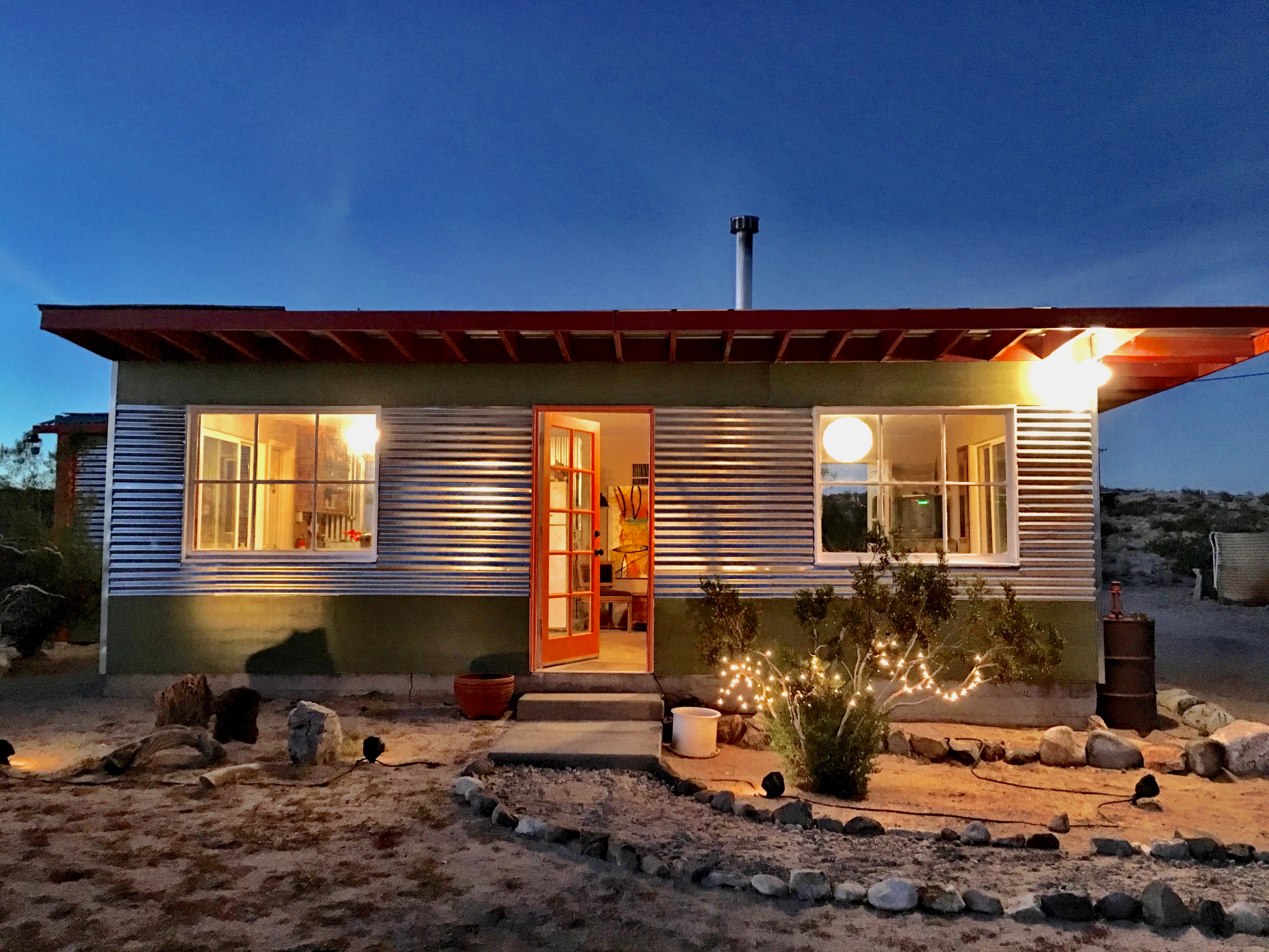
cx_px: 634
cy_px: 476
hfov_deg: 61.7
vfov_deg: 48.2
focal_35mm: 29
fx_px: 1063
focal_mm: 4.15
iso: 80
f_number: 2.2
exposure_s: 1/4
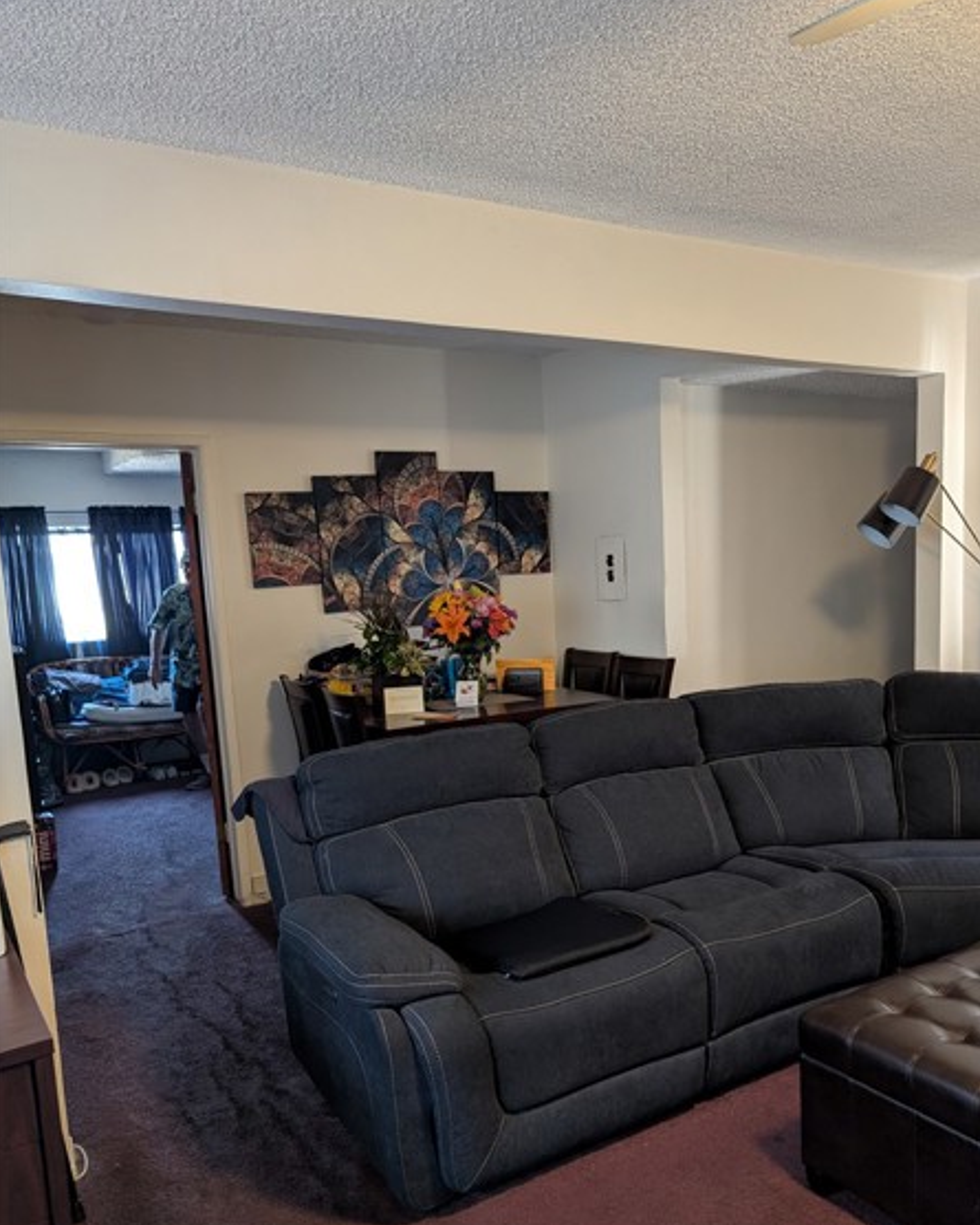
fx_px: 979
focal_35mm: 27
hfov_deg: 53.1
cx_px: 526
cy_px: 694
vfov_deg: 63.8
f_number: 1.68
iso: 690
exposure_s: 1/60
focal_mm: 6.9
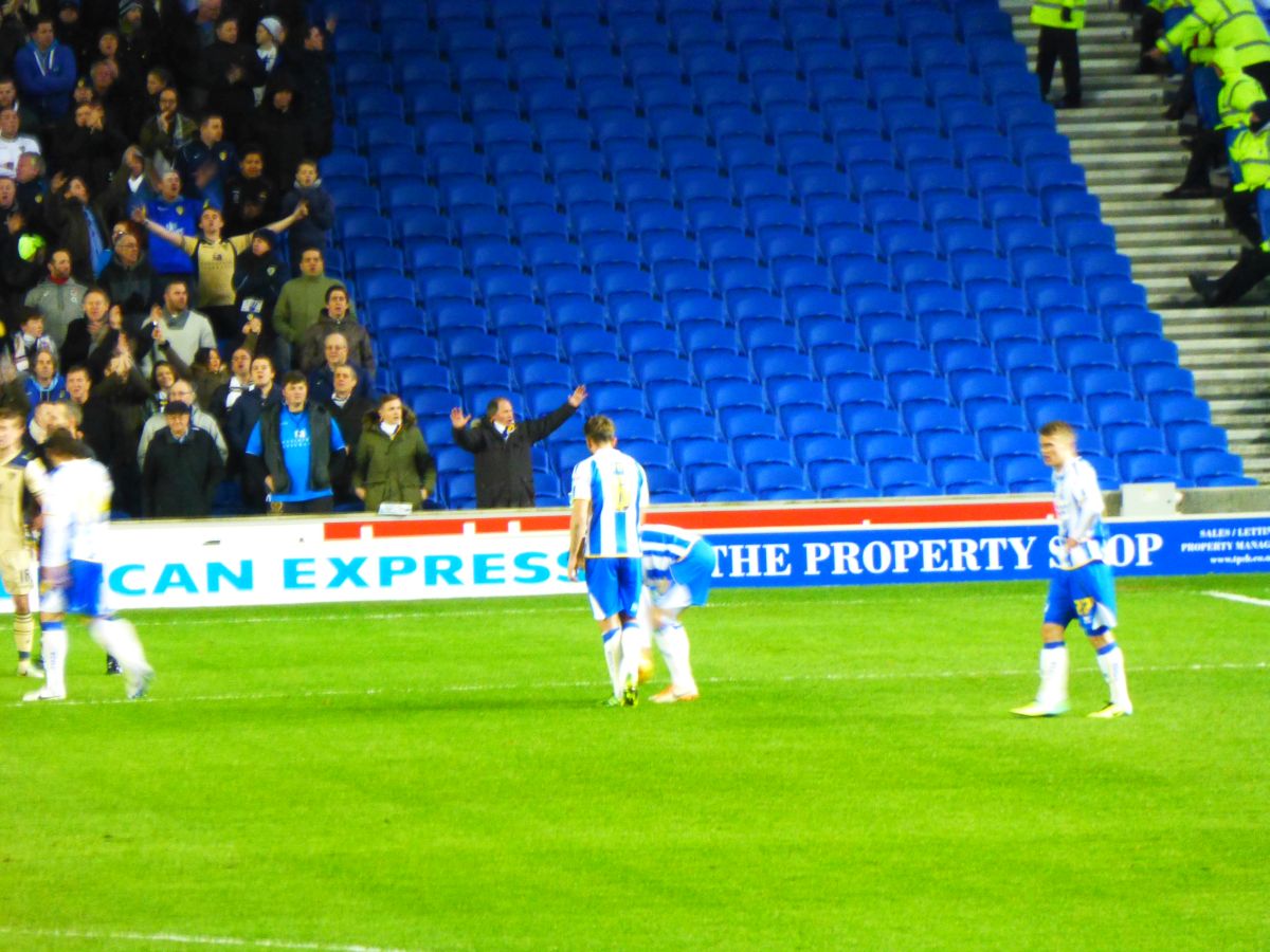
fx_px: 17610
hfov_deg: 4.1
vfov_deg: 3.1
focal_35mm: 480
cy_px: 476
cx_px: 635
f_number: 6.4
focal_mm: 86
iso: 800
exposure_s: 1/13
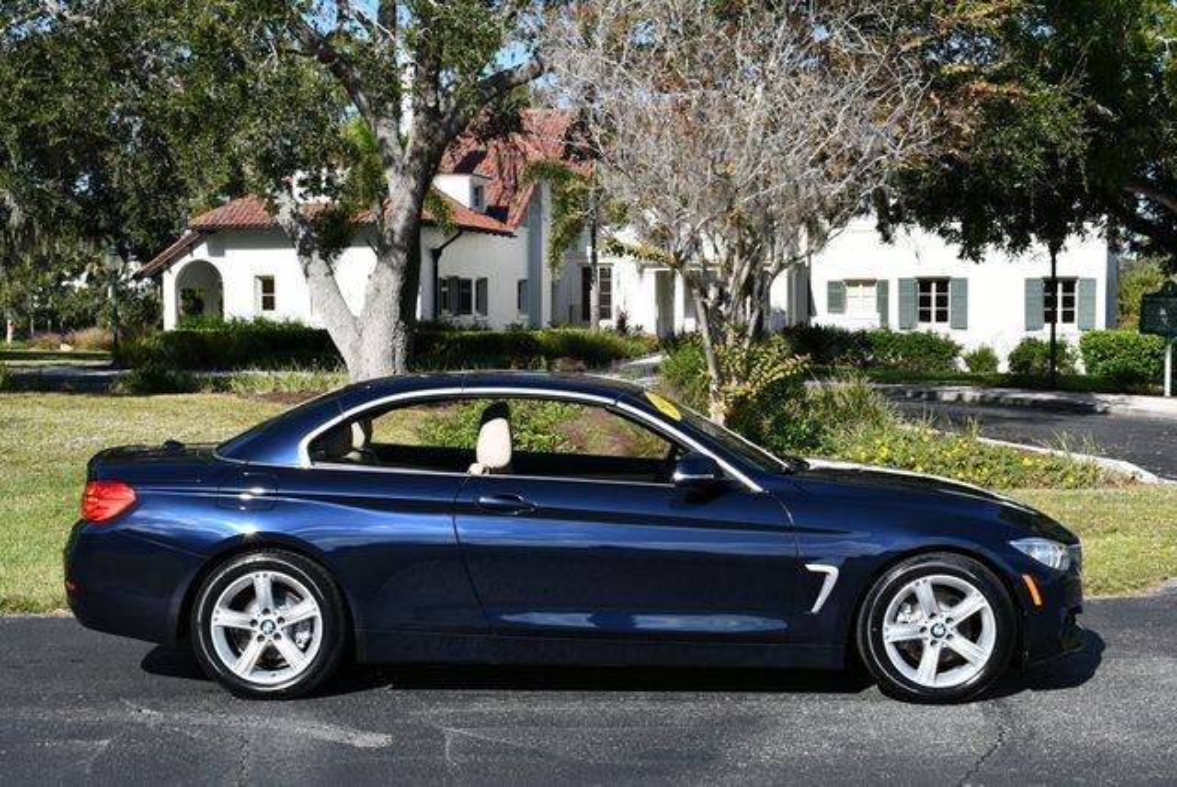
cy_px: 394
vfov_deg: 26.0
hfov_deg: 38.2
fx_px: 1702
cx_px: 588
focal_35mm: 52
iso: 100
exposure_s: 1/320
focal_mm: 26
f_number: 8
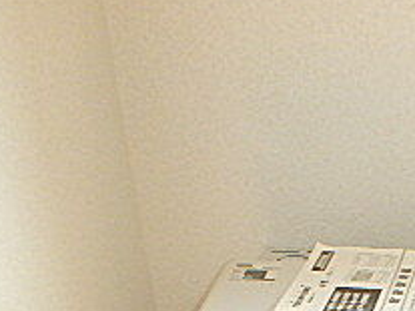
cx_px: 307
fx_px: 779
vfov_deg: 19.8
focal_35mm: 65
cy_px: 455
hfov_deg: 29.4
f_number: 3.5
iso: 125
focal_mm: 3.7
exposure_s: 1/60
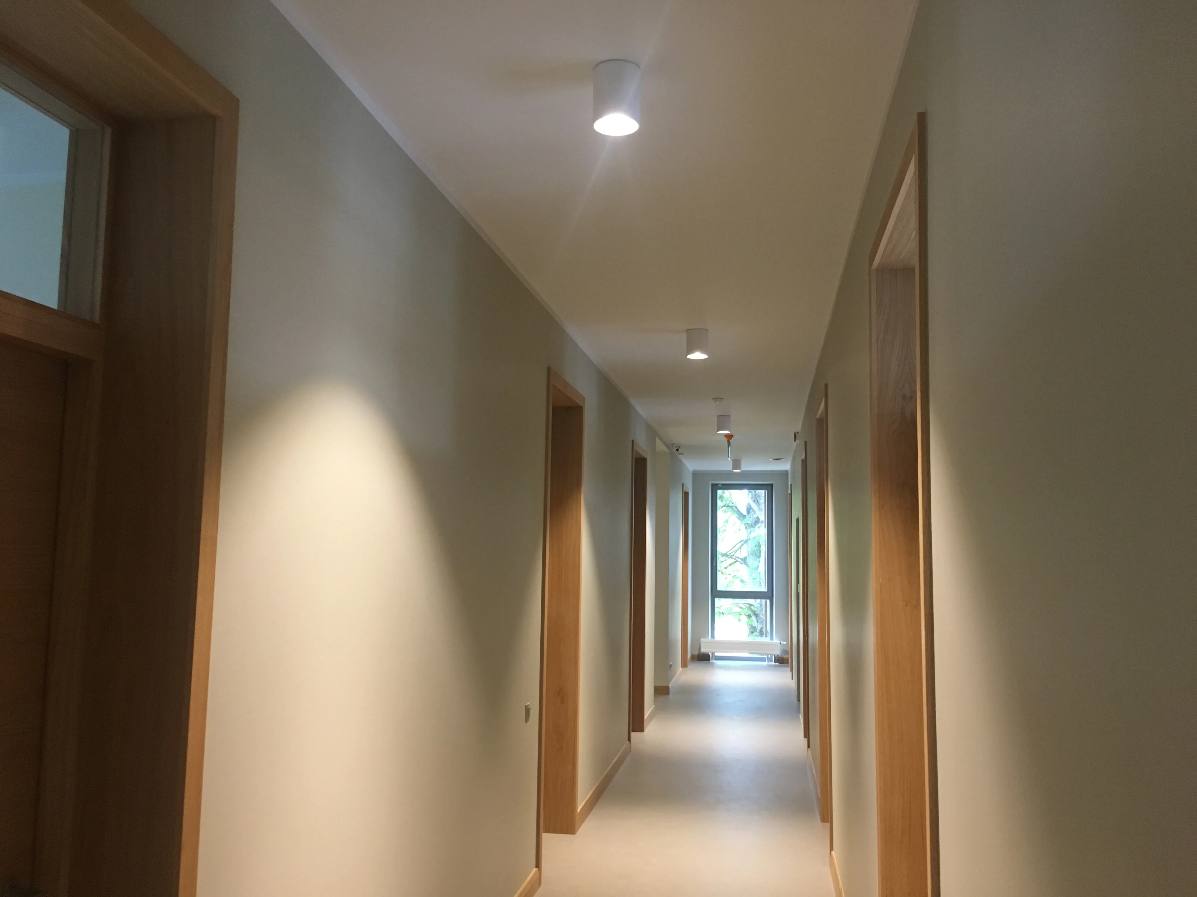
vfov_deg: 48.2
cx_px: 598
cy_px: 448
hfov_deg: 61.7
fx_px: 1003
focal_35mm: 29
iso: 160
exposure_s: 1/33
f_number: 2.2
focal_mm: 4.15
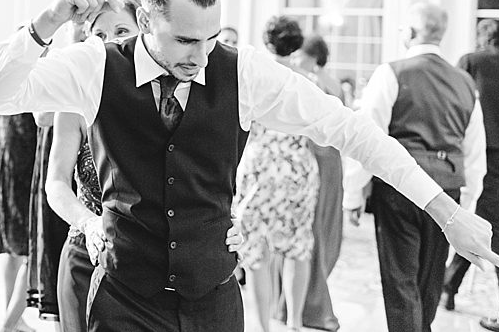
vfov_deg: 20.2
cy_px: 32
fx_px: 914
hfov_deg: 30.2
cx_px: 148
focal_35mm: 66
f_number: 1.8
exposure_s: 1/200
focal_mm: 35
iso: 640
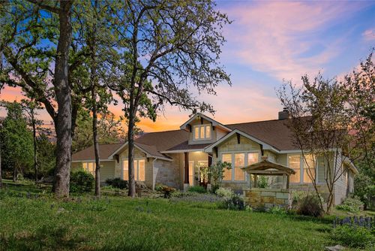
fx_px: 271
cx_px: 188
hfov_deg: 69.4
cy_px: 126
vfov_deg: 49.6
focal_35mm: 26
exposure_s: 1/25
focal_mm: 26
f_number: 5
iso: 250
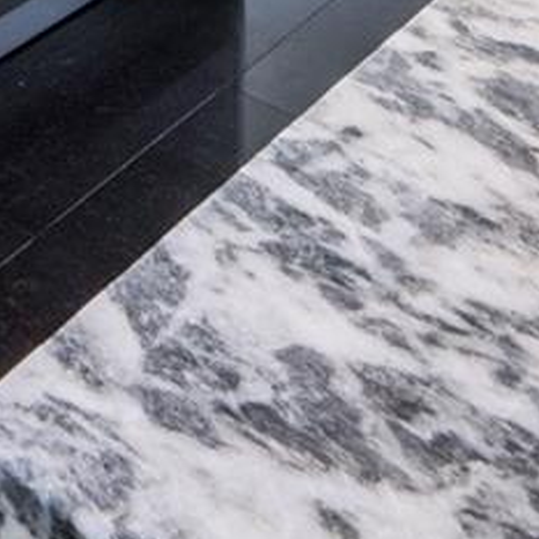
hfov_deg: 18.3
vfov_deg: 16.2
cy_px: -604
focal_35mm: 76
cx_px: -414
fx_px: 1339
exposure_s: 1/50
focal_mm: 13
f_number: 11
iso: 125
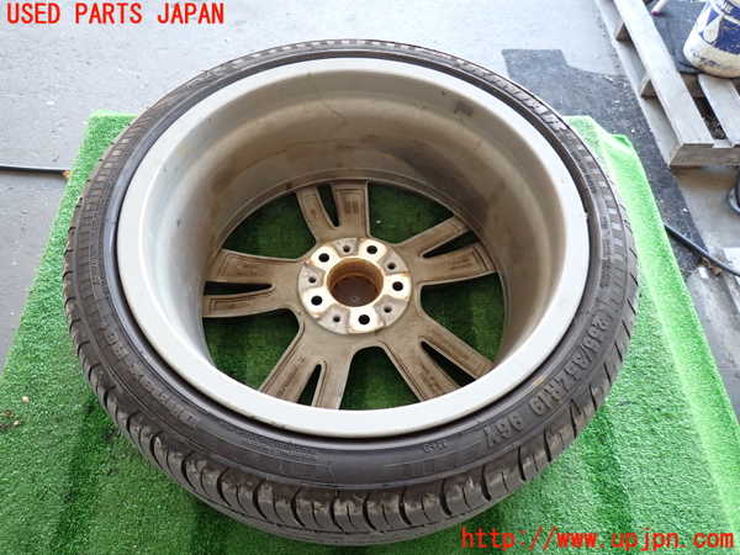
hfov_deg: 69.4
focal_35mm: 25
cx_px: 370
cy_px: 278
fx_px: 534
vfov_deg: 54.9
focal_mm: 4.5
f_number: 2
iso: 250
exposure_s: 1/30
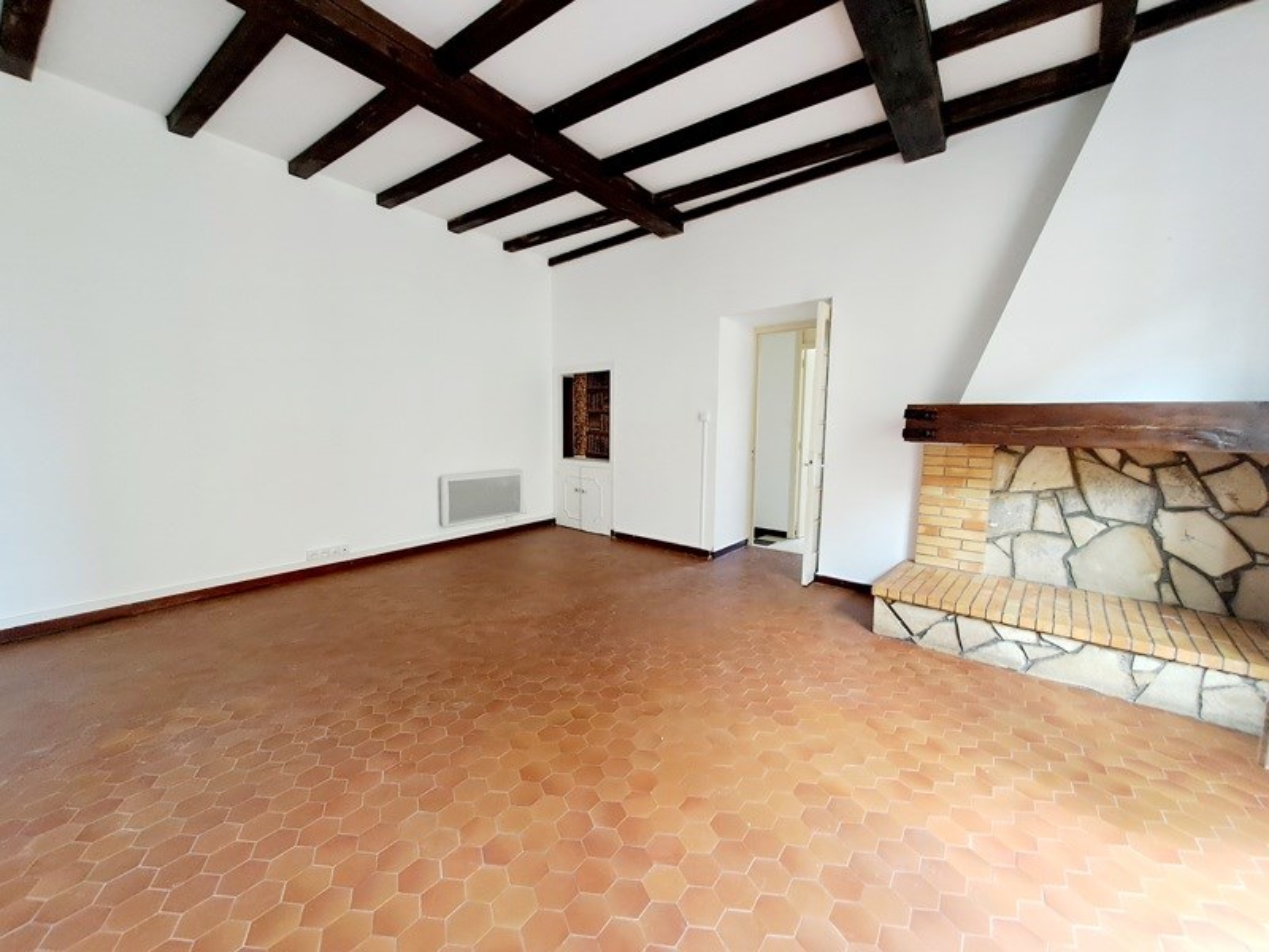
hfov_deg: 106.2
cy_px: 476
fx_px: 477
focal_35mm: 13
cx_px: 634
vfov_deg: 89.9
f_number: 2.2
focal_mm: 1.42
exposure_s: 1/50
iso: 200
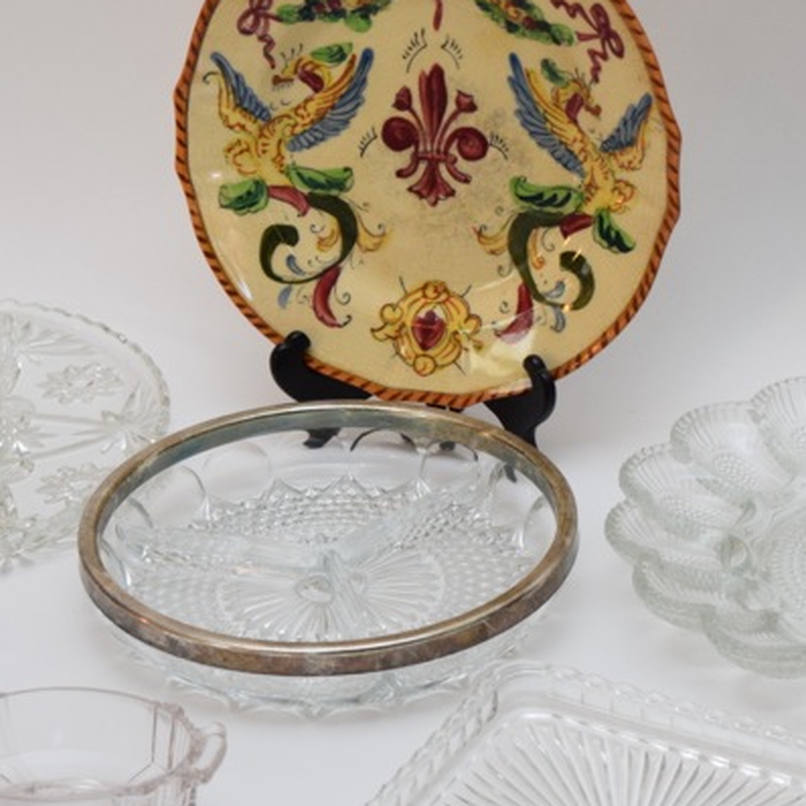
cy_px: 471
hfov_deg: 13.6
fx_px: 3372
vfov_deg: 13.6
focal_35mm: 128
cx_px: 395
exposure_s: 1/100
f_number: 5
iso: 800
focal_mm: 40
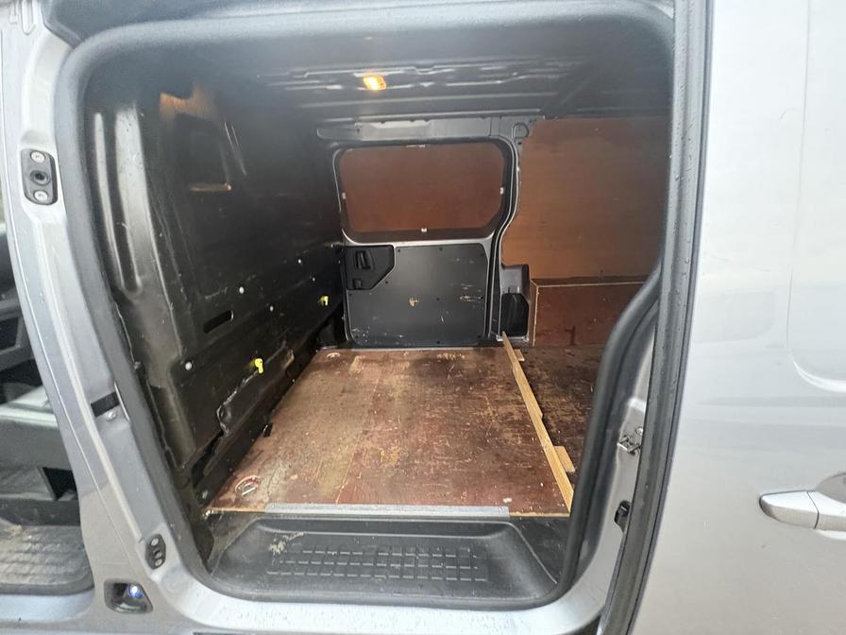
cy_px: 318
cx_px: 423
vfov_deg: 85.7
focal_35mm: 14
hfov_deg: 102.1
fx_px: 342
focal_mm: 2.22
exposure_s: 1/60
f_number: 2.2
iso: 800
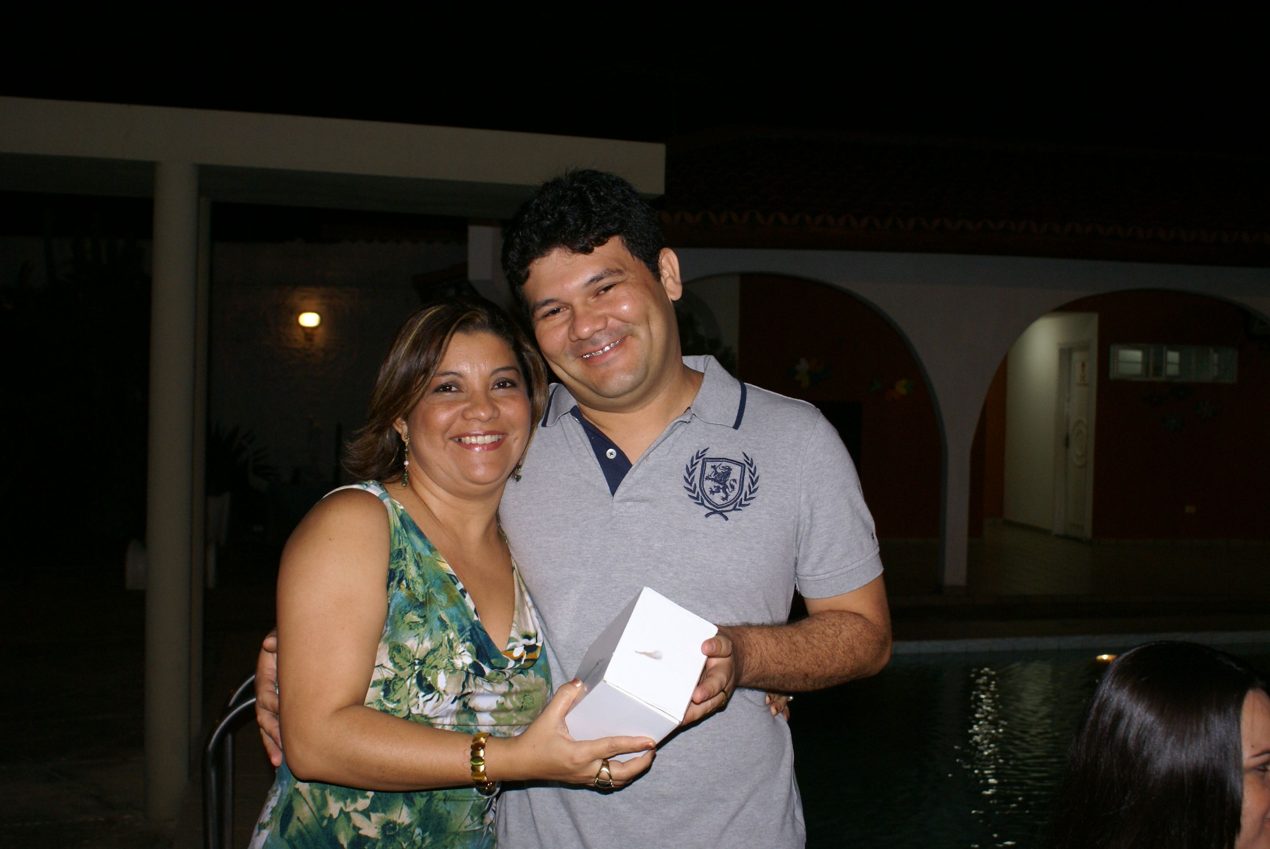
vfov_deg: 34.3
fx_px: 1377
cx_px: 635
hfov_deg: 49.5
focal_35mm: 39
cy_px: 424
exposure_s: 1/60
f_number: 5.6
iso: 400
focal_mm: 26
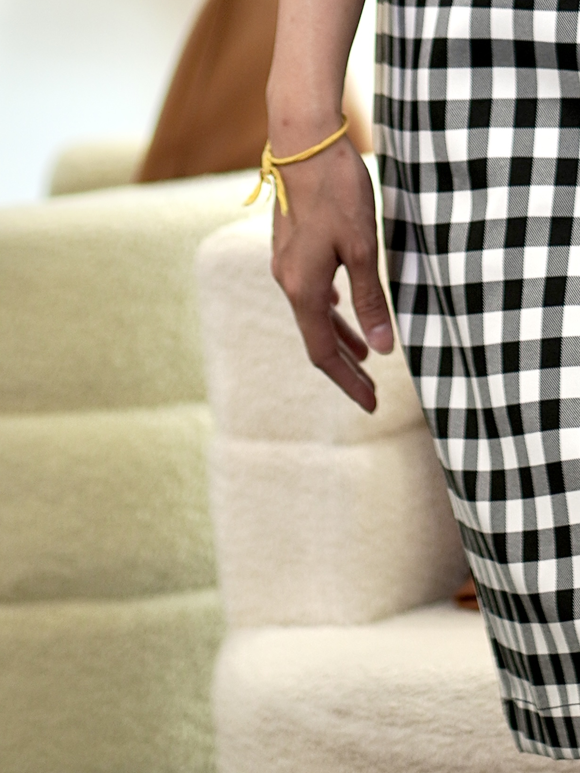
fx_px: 9915
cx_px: 701
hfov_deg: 3.3
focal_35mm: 444
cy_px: -583
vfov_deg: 4.4
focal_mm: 85
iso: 100
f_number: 1.8
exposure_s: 1/160
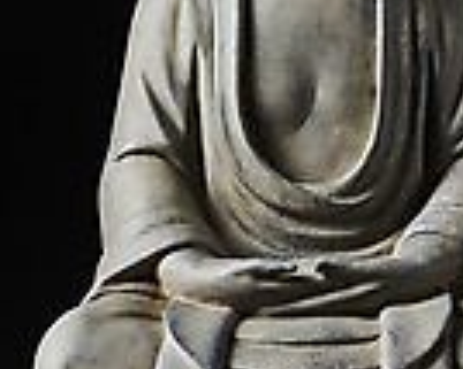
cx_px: 309
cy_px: -86
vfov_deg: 5.2
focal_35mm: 294
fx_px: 4026
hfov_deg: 6.6
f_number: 11
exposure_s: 1/125
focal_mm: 105
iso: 64
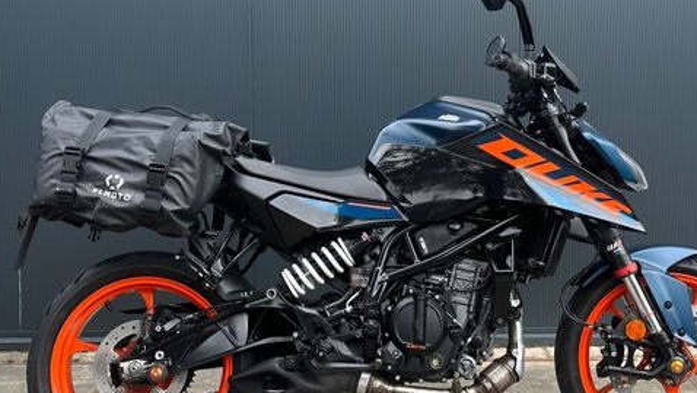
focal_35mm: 35
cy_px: 219
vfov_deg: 33.7
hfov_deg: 56.4
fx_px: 647
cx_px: 402
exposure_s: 1/121
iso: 80
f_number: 1.78
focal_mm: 6.86
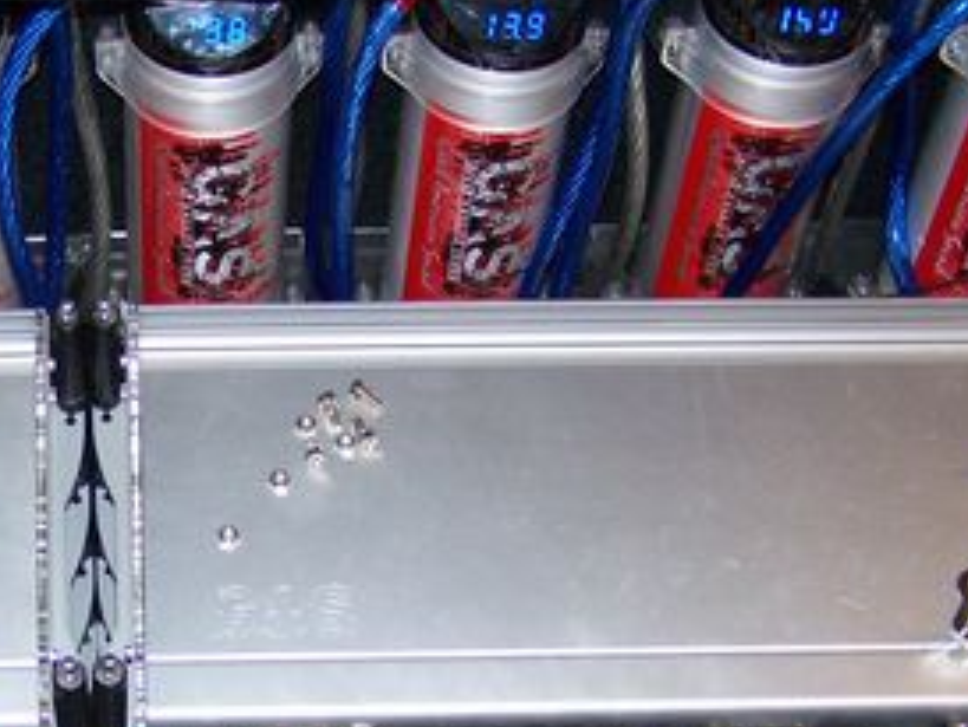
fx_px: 2490
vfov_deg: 16.4
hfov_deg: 21.5
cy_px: 667
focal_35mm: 89
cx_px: 110
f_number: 2.8
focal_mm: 6.3
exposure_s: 1/60
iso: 80
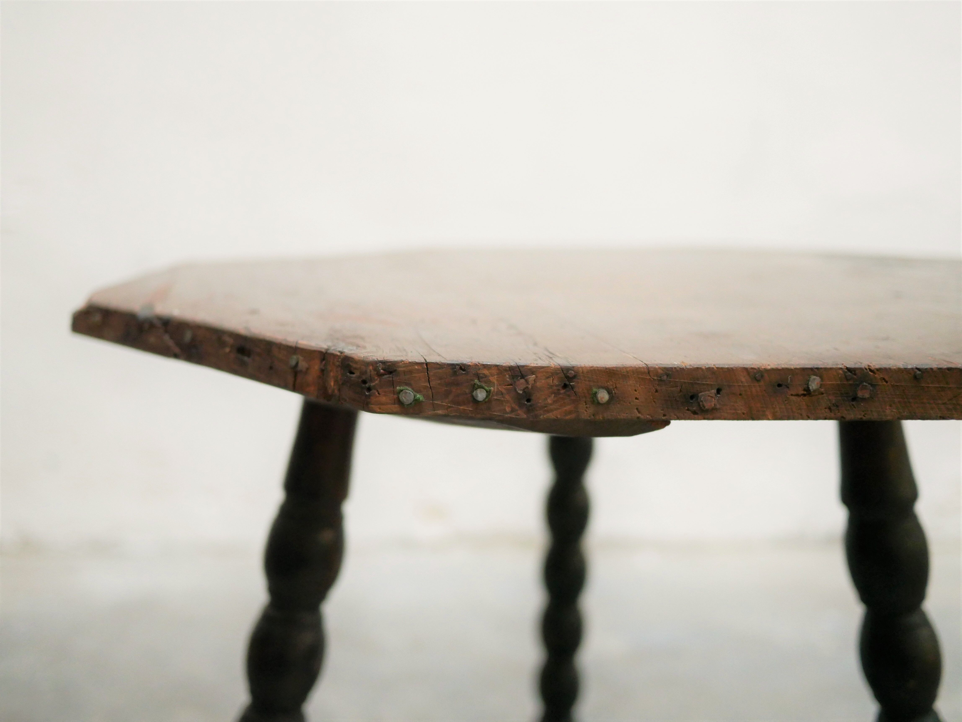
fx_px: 1112
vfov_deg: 36.0
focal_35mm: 40
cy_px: 361
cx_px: 481
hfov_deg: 46.8
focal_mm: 20
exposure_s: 1/60
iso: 1600
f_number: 1.7
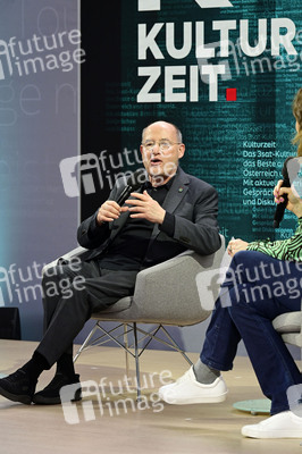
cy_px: 227
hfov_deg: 7.8
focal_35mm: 175
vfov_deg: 11.8
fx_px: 2206
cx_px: 151
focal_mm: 175
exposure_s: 1/400
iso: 2000
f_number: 8
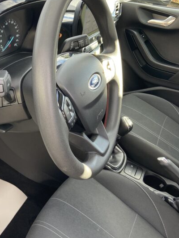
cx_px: 31
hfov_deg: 35.4
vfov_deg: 47.8
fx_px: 269
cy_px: 107
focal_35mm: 39
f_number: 1.8
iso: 64
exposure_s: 1/121
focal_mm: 4.25
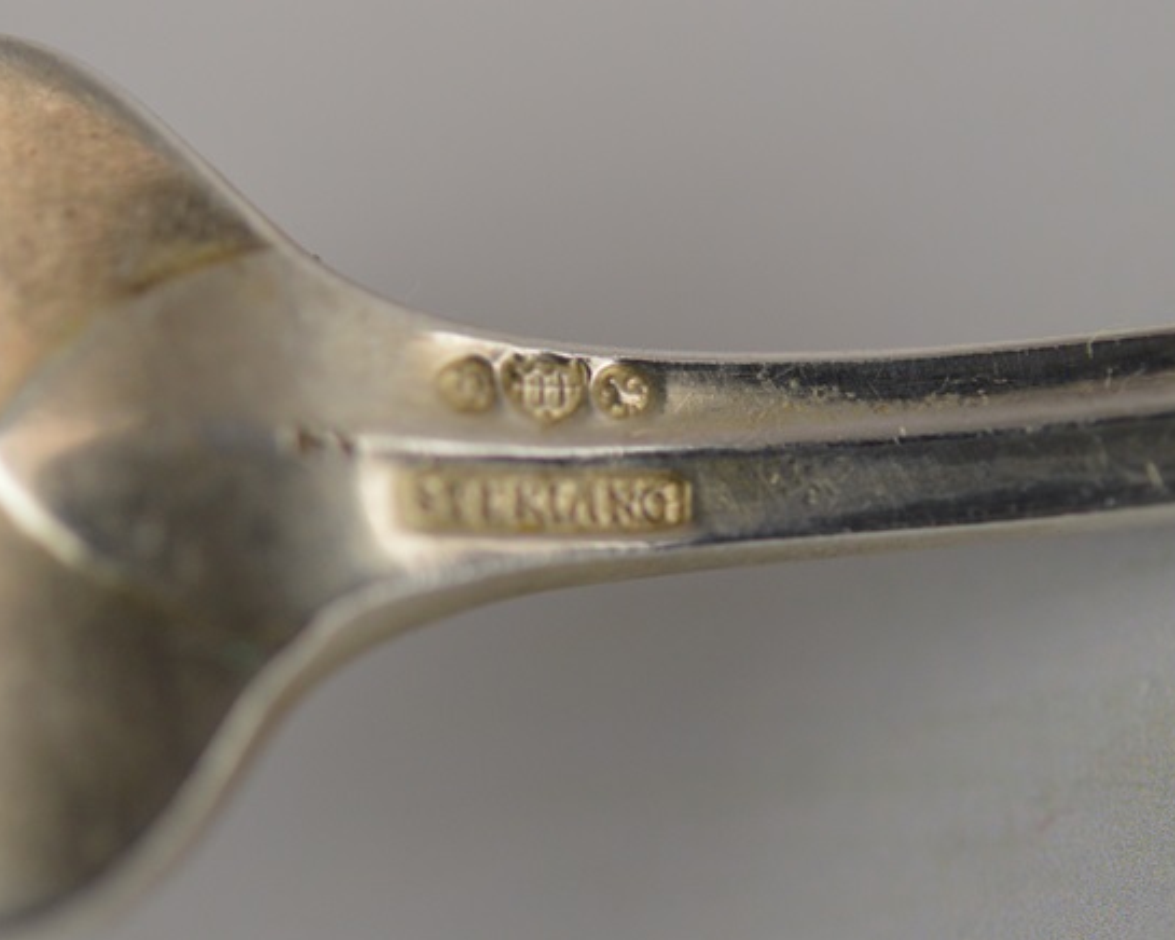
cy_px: 474
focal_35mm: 103
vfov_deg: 15.0
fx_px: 3582
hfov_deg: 18.6
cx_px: 536
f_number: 3.8
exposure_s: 1/125
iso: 1100
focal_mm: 60
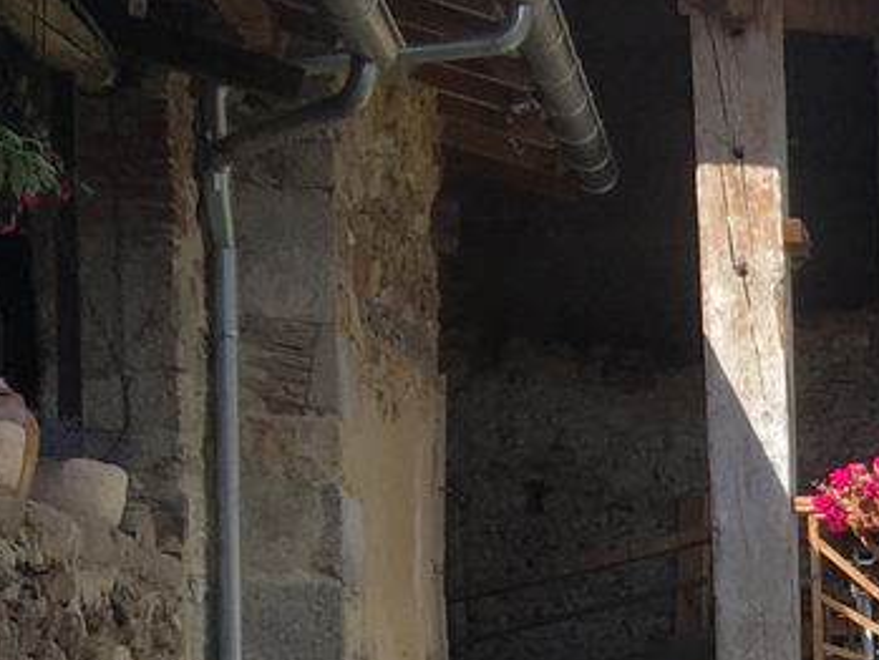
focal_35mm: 133
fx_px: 3378
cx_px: 1954
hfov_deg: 12.4
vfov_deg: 10.5
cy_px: 1164
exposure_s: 1/605
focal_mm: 4.15
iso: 25
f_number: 2.2
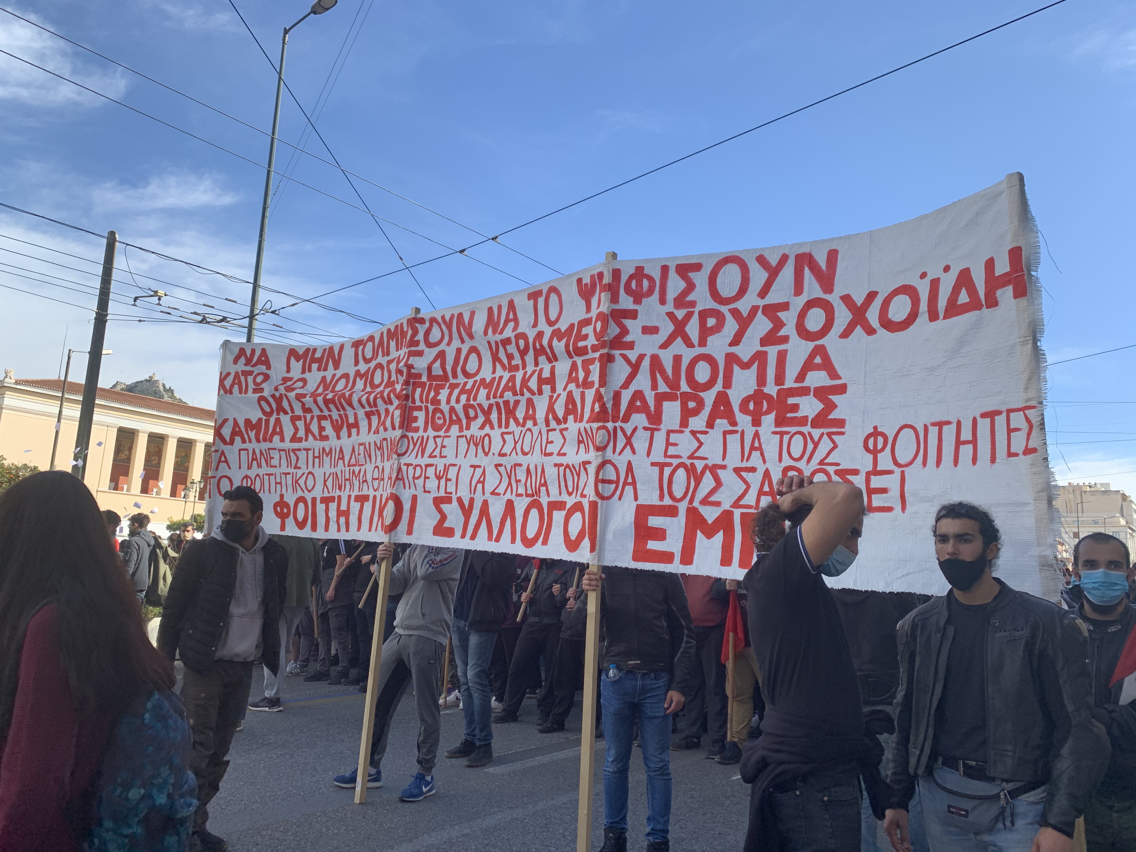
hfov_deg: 67.3
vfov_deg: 53.1
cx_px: 568
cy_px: 426
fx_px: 853
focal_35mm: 26
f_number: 1.8
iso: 25
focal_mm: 4.25
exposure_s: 1/1176
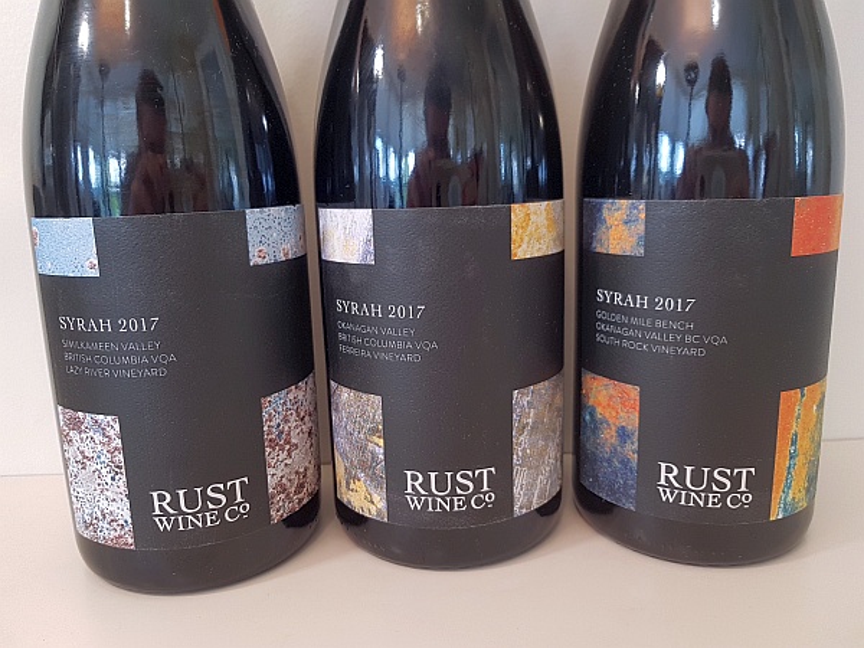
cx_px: 432
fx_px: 649
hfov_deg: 67.3
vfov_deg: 53.1
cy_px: 324
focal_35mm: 26
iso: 80
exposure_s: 1/60
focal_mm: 4.2
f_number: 1.7
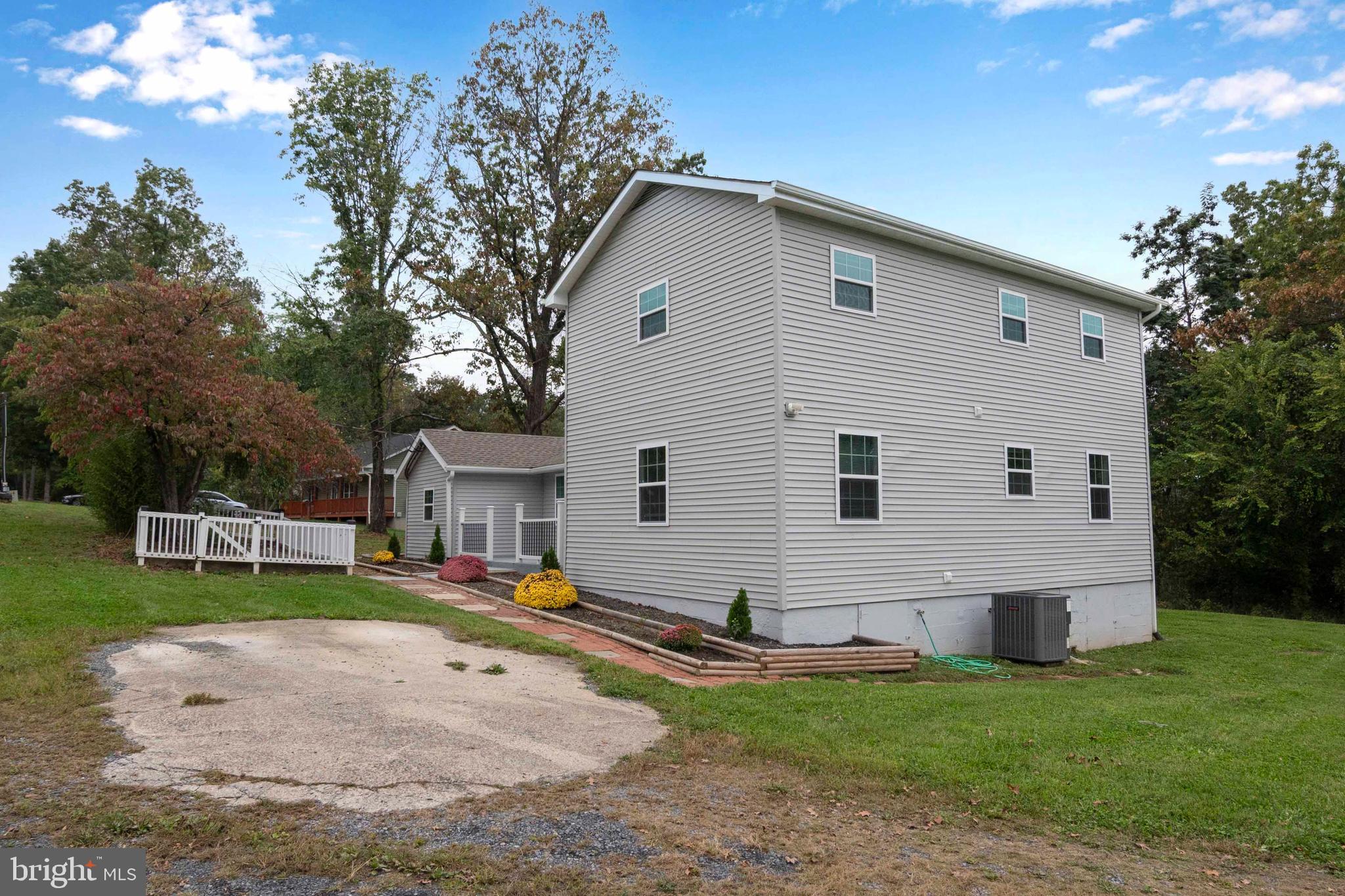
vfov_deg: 59.5
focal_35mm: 21
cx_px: 672
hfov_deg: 81.2
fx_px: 784
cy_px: 448
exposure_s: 1/320
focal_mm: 14
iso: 1000
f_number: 10
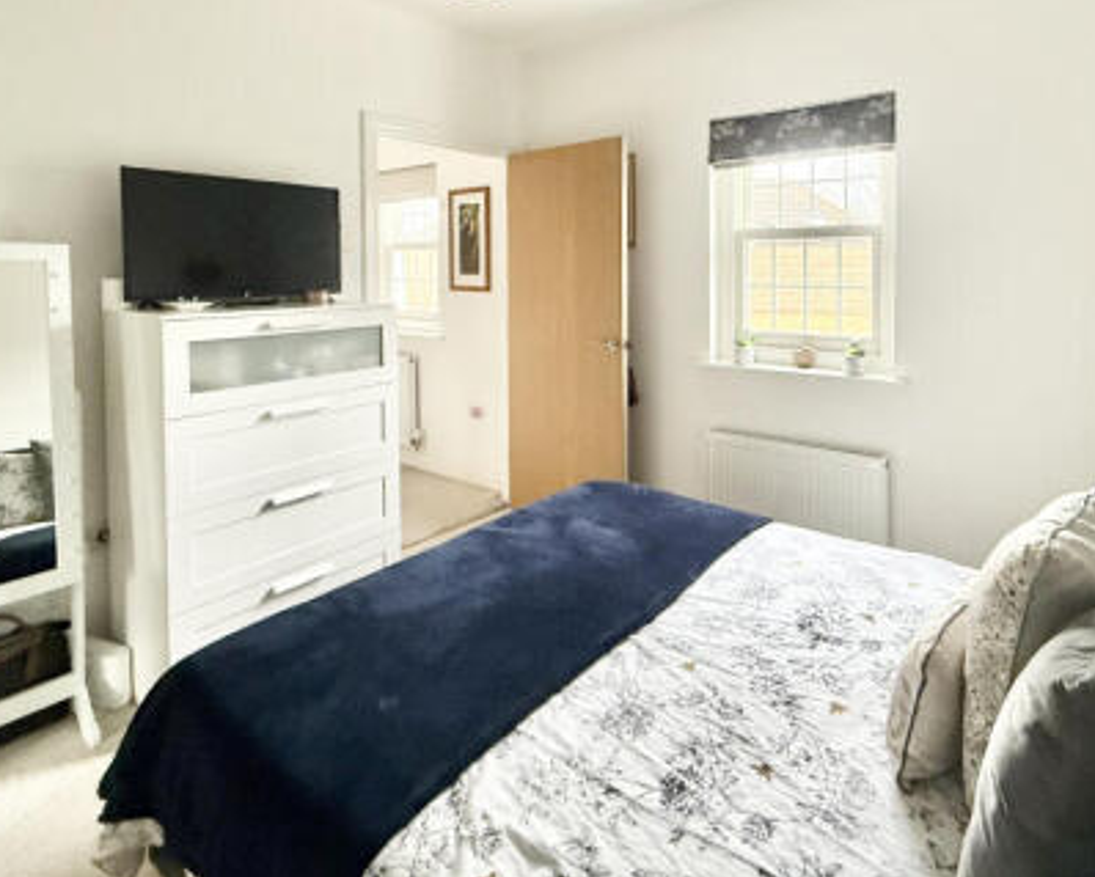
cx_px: 631
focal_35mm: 20
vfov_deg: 66.1
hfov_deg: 79.8
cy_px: 282
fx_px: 649
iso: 400
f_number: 2.2
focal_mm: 2.22
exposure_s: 1/60
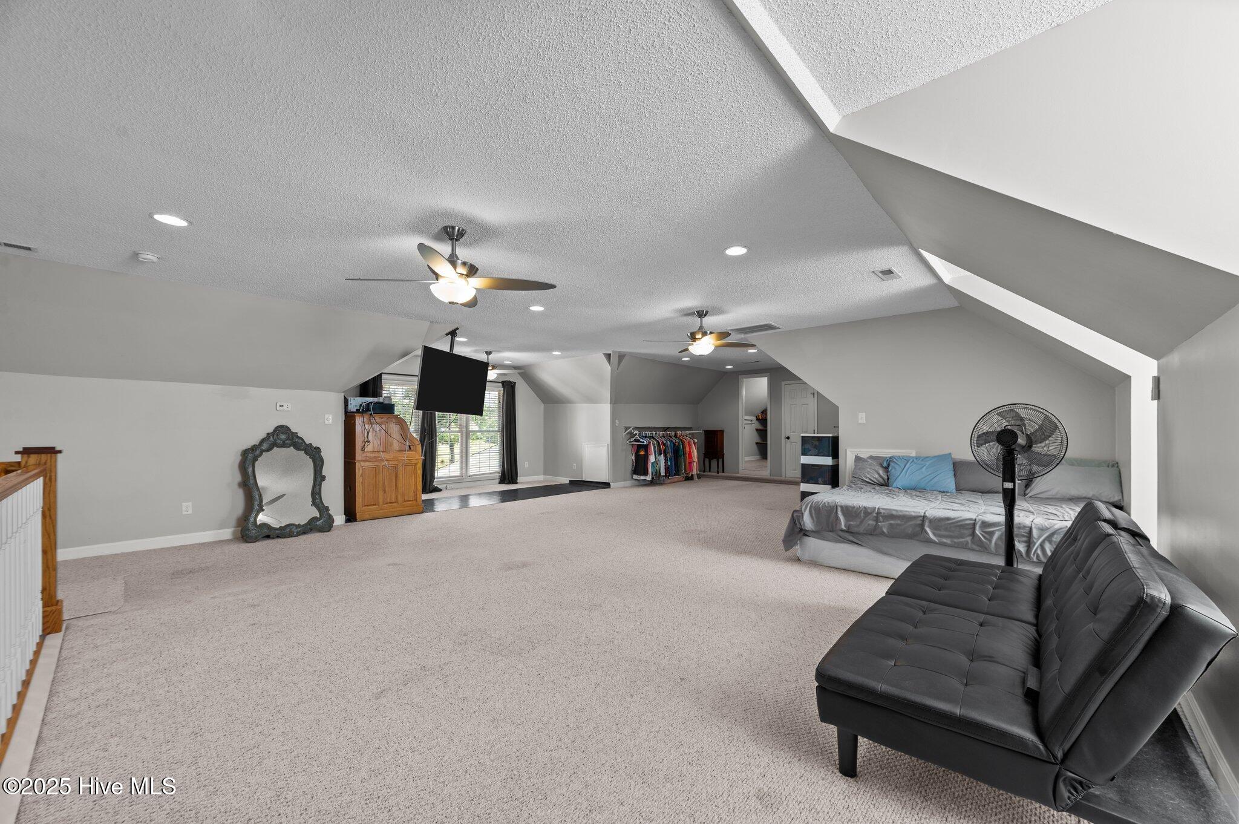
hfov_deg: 104.3
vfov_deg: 81.1
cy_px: 412
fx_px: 481
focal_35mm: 14
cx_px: 620
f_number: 8
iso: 250
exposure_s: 1/2
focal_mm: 14
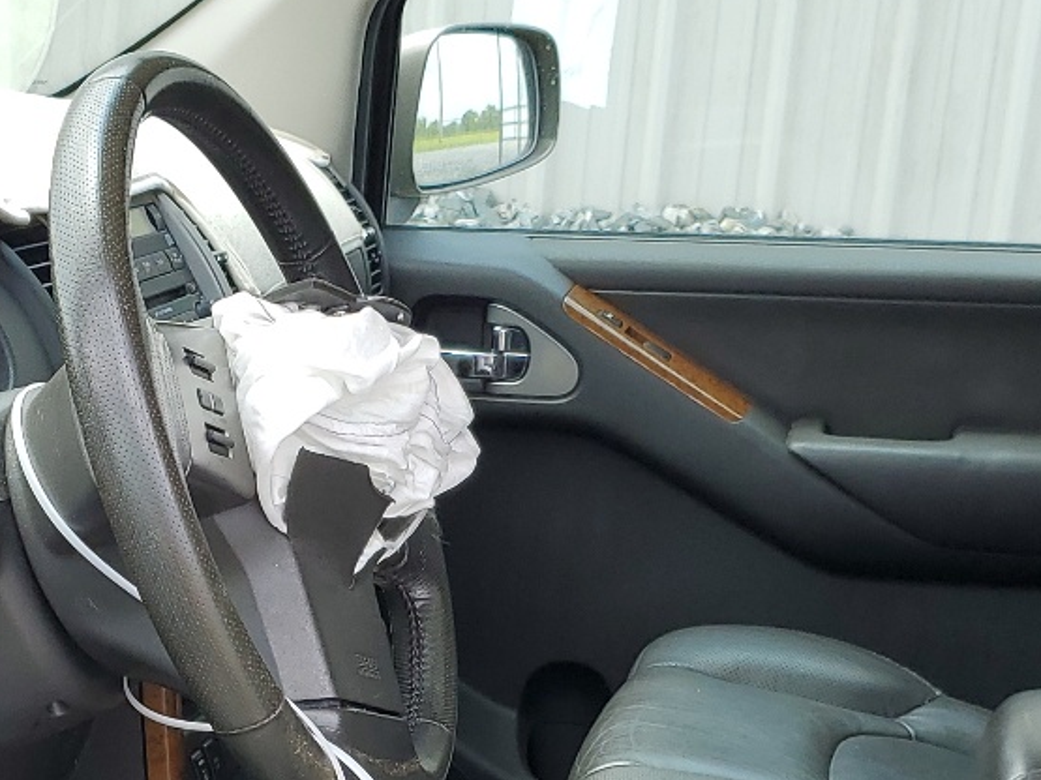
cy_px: 799
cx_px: 484
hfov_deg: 26.0
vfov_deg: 19.0
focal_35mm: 75
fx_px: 2255
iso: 50
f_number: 1.5
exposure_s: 1/500
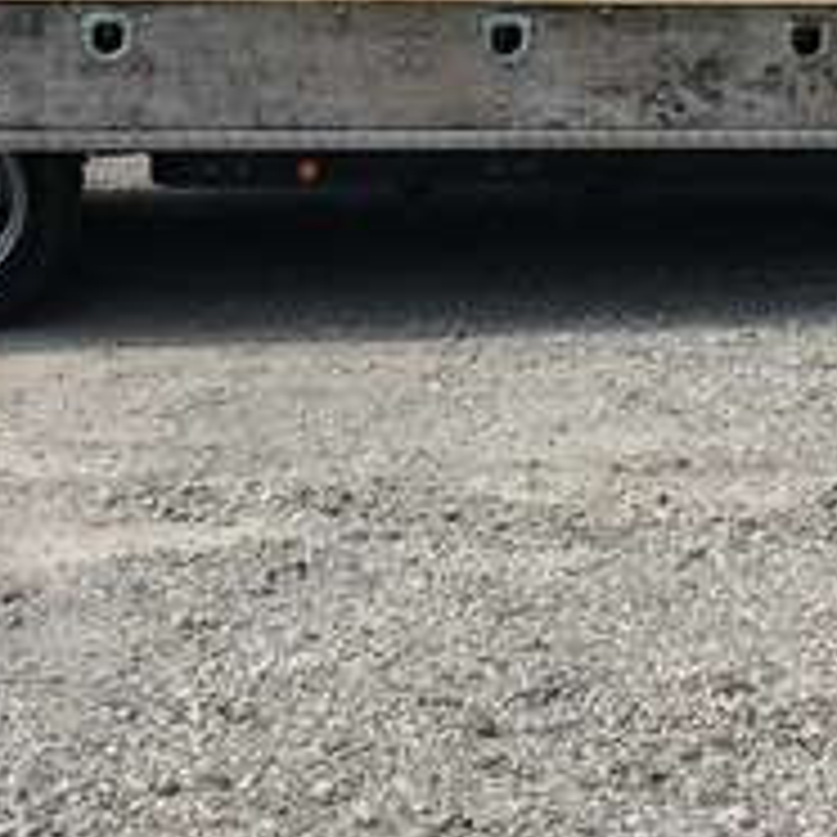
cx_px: 441
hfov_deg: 19.7
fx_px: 2407
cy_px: 14
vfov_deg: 19.2
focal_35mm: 88
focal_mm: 4.15
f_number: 2.2
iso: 25
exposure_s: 1/1637
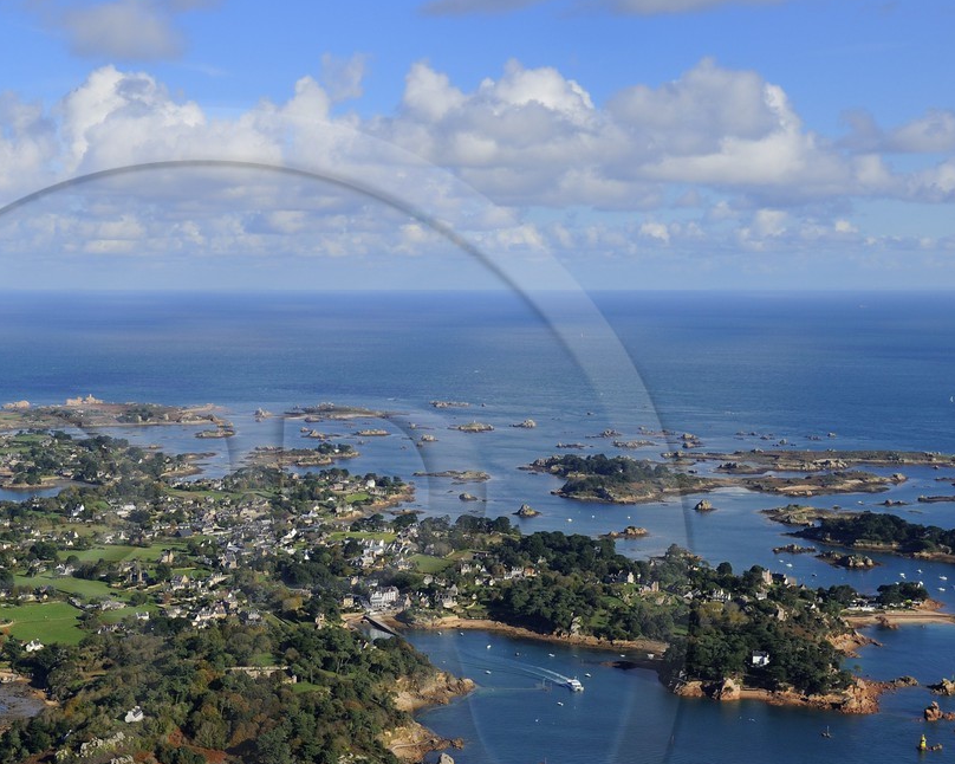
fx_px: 1837
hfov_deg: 28.6
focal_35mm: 65
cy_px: 597
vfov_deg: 23.2
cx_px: 202
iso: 400
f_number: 8
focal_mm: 35
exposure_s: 1/1000
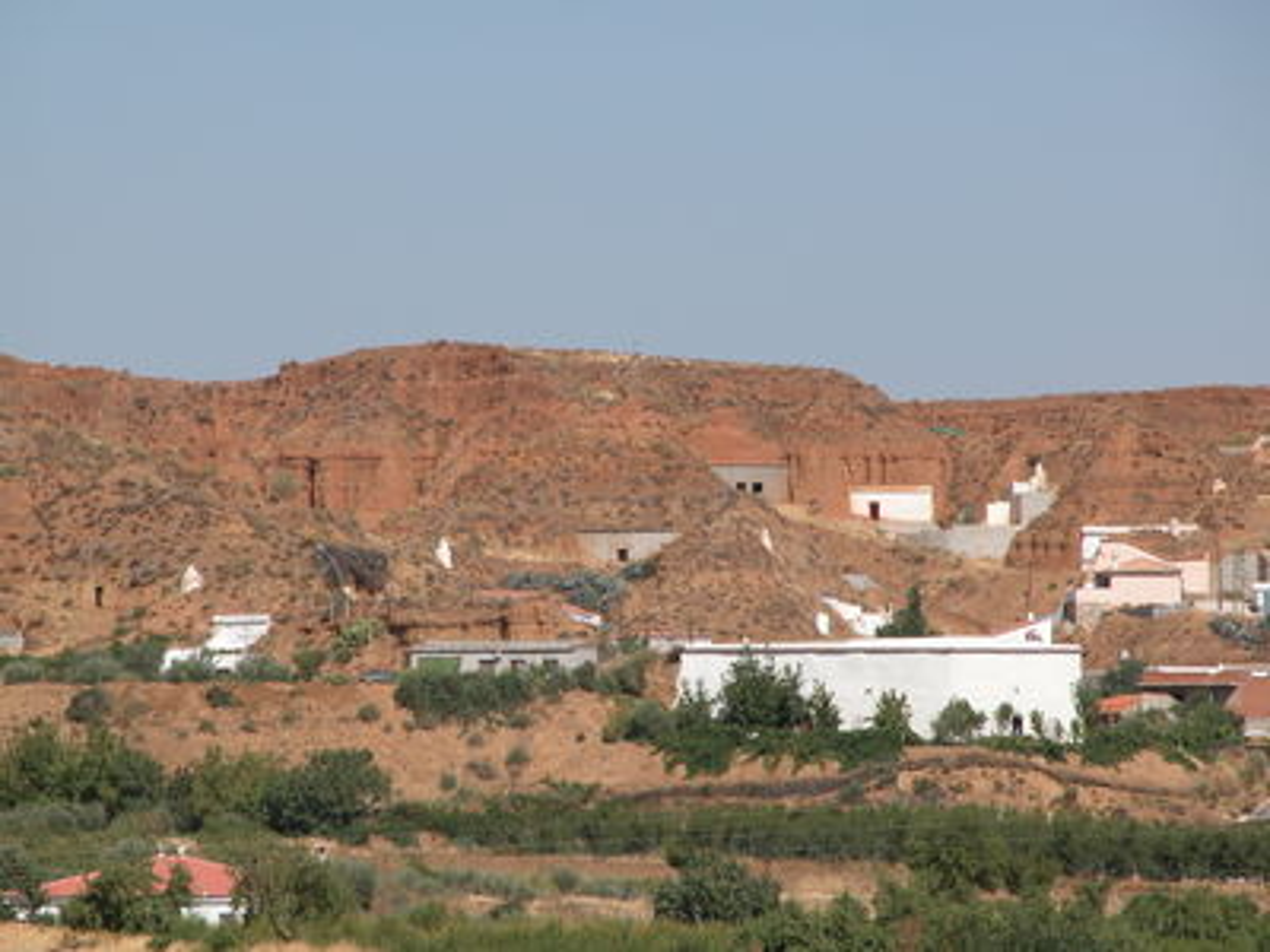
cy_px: 476
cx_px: 635
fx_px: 10273
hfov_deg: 7.1
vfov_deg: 5.3
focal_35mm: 280
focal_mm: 71.2
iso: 100
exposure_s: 1/506
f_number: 6.6
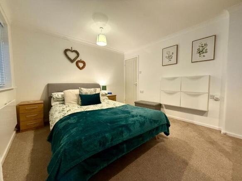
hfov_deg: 102.1
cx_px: 121
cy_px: 90
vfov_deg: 85.7
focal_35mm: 14
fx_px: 98
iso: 400
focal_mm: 2.22
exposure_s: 1/50
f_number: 2.2
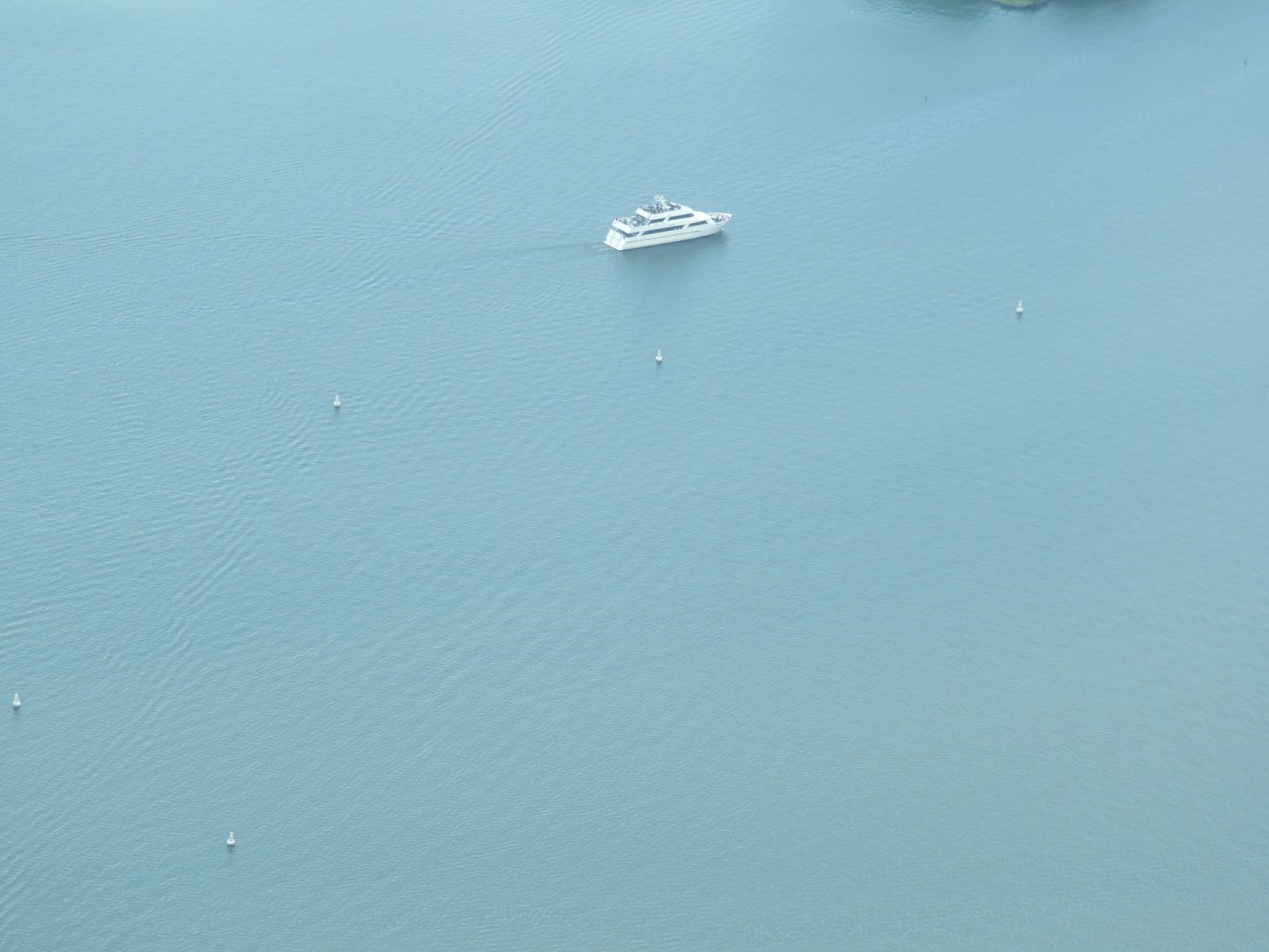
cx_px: 634
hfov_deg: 11.6
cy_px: 476
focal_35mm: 170
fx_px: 6232
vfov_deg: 8.7
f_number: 5.2
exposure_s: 1/160
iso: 100
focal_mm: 30.5
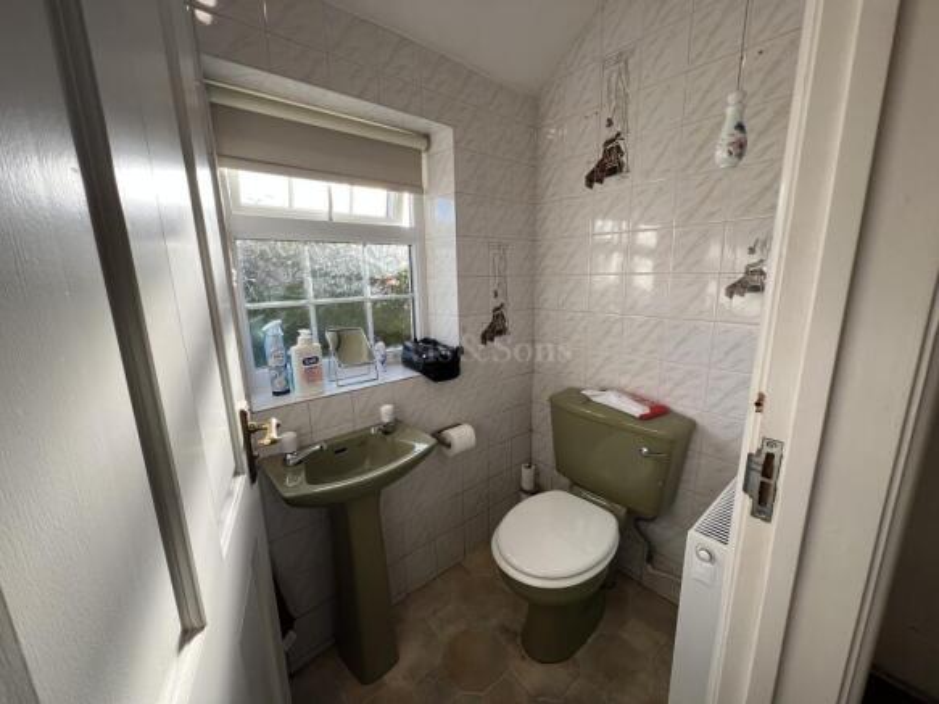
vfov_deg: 89.9
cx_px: 470
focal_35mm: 13
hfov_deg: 106.2
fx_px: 353
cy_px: 352
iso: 32
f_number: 1.8
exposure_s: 1/116
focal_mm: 1.57
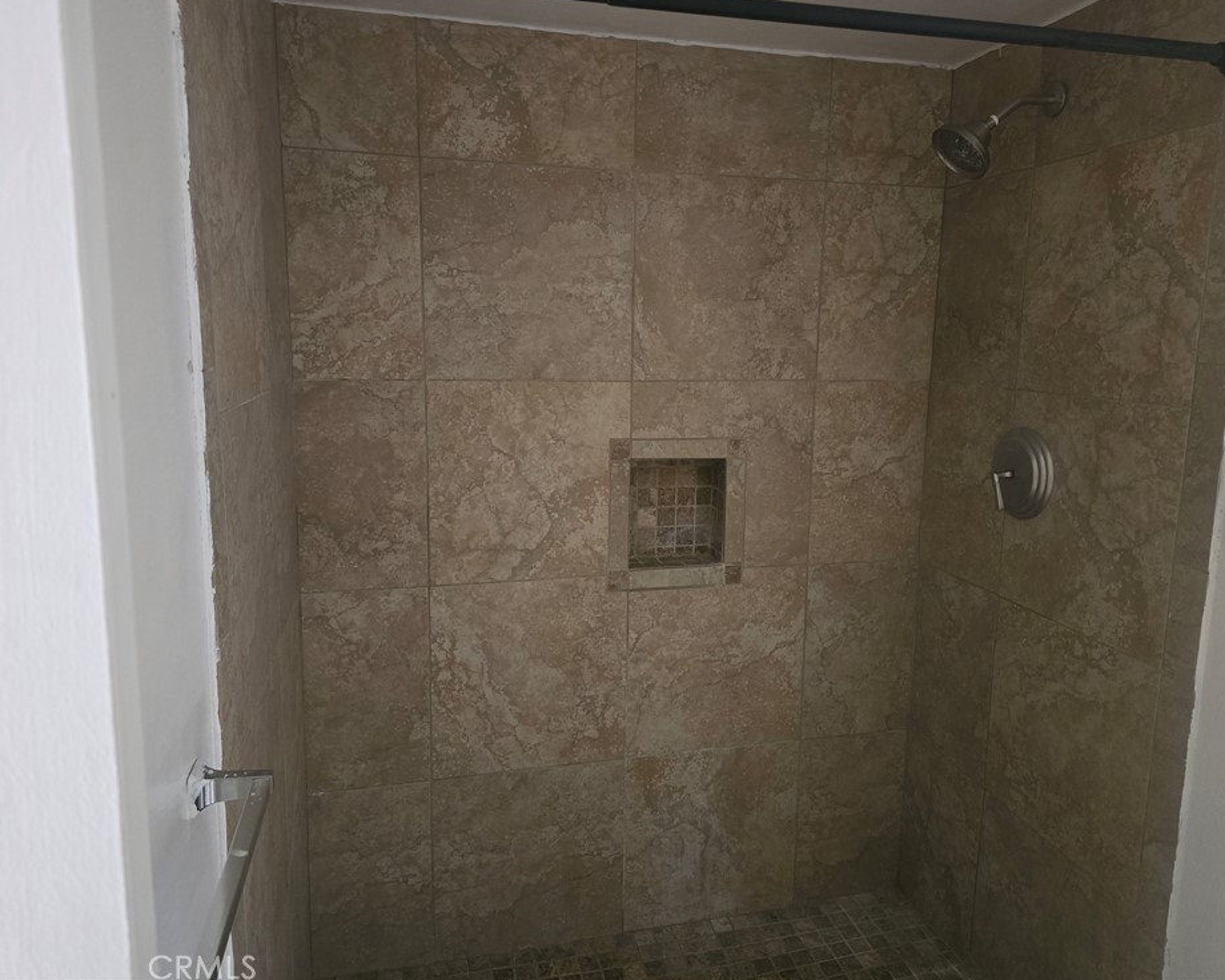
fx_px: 906
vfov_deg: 56.8
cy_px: 475
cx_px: 635
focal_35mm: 25
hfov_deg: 68.1
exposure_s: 1/30
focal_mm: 6.3
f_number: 1.7
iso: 1600
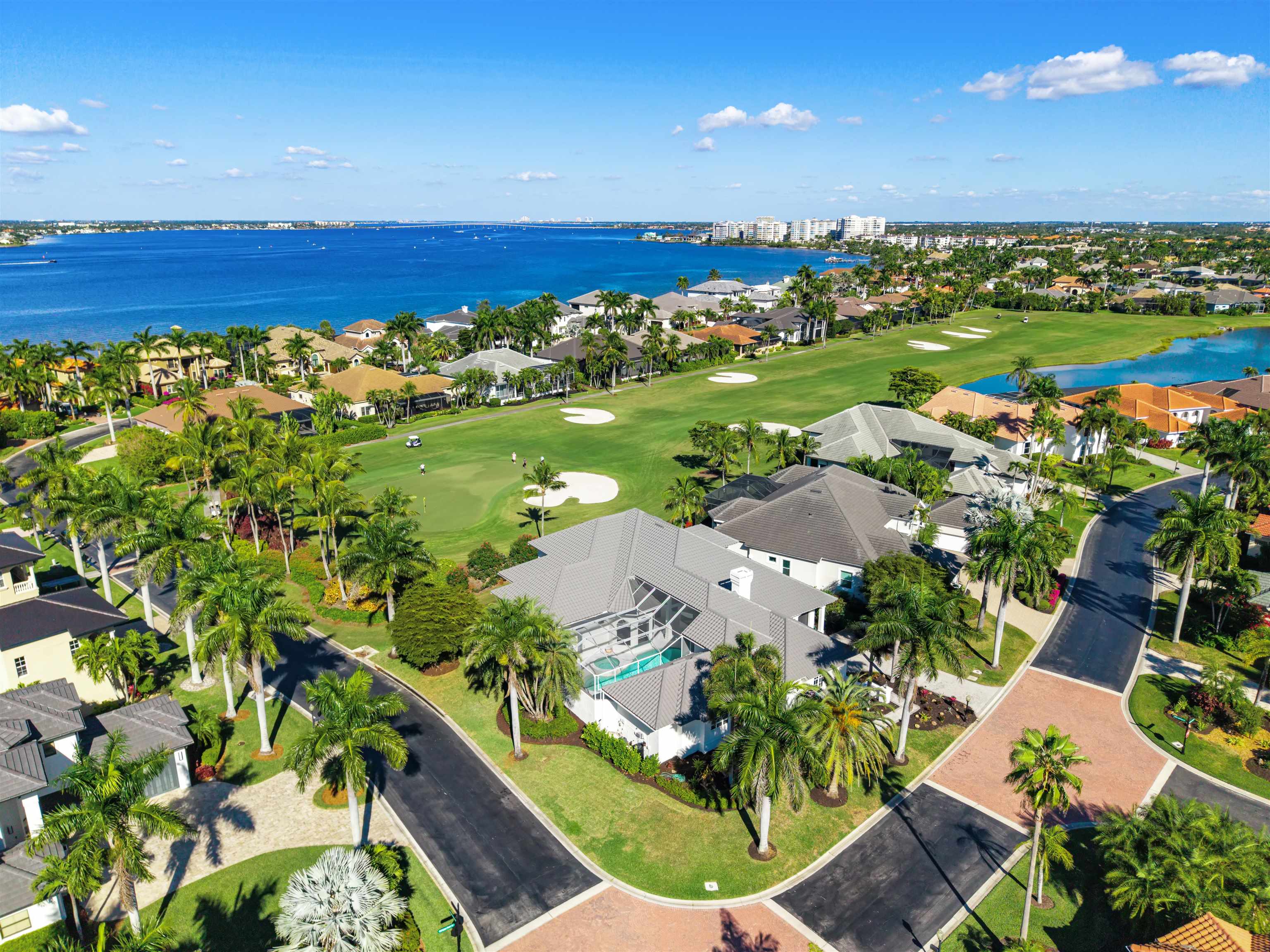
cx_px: 635
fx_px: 880
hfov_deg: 71.6
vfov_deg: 56.8
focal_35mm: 24
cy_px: 476
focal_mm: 8.67
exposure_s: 1/640
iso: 100
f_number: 1.8
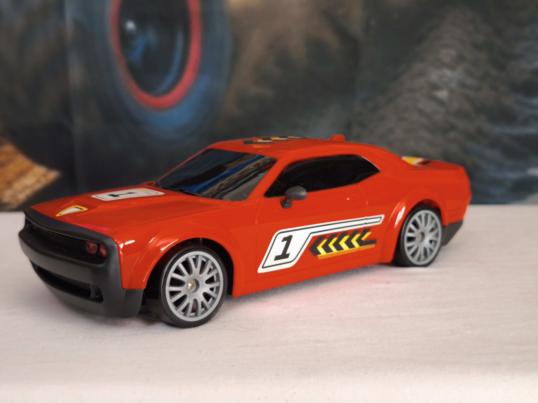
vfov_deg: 31.5
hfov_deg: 41.2
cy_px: 202
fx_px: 715
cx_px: 269
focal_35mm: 46
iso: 250
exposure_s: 1/50
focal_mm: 6.57
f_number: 1.6
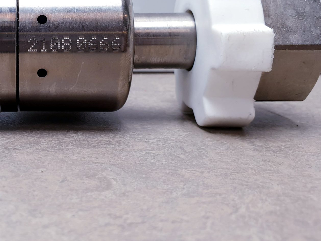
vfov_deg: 27.1
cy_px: 59
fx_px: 491
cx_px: 28
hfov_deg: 34.1
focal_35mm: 53
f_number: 2.4
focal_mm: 4.3
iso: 50
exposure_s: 1/50
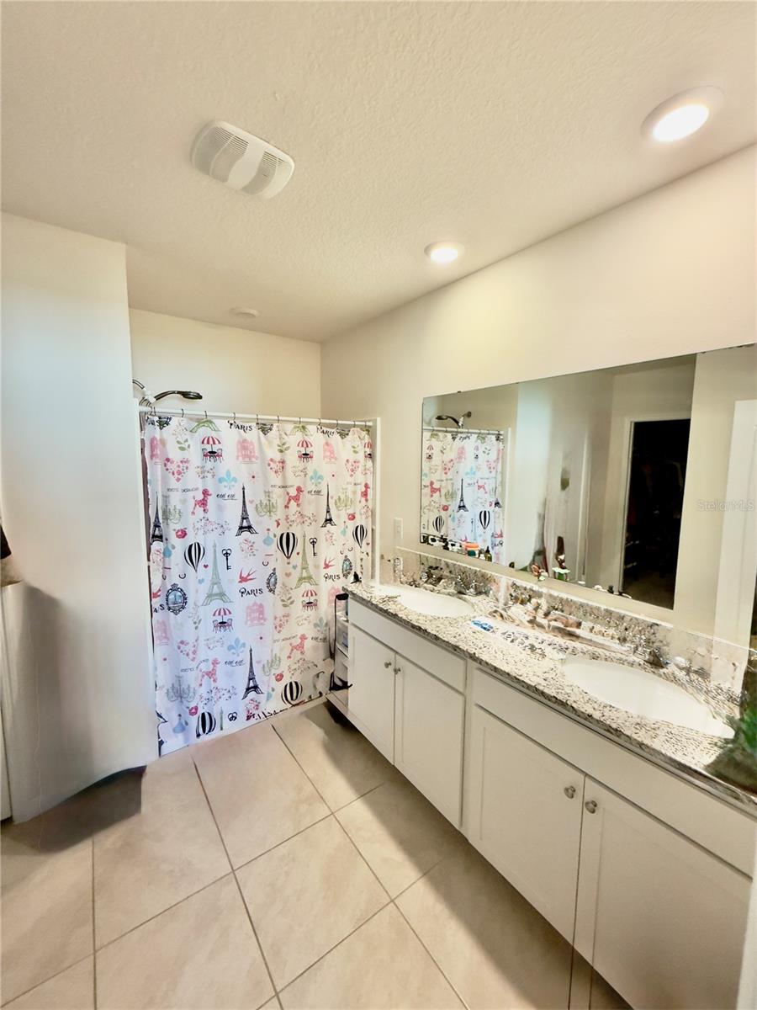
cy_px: 505
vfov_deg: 102.1
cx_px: 378
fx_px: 408
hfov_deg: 85.7
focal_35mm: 14
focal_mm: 2.22
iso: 200
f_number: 2.2
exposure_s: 1/120
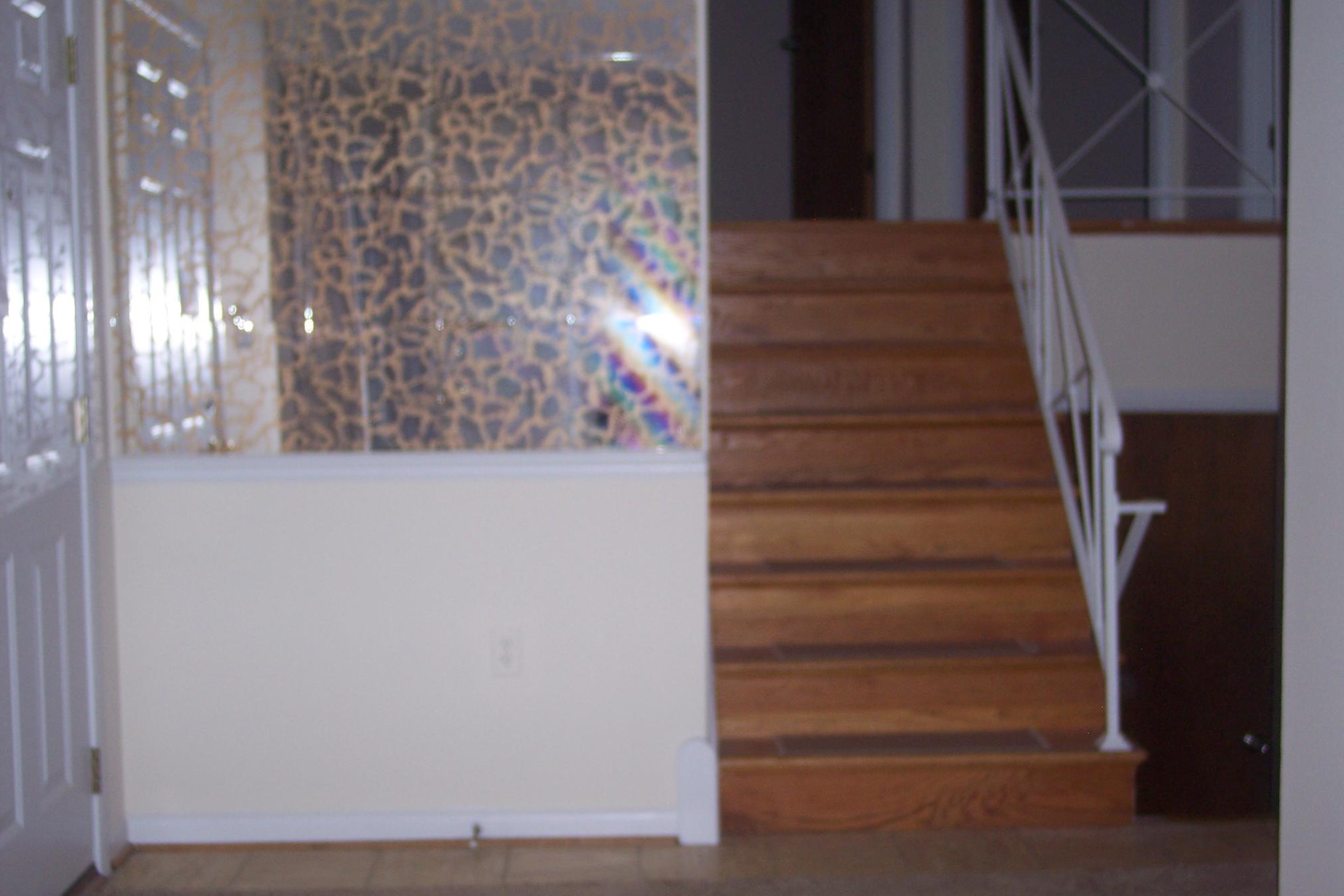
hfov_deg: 36.2
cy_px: 473
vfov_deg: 24.6
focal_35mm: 55
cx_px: 682
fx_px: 2053
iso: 100
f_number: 3.4
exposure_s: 1/60
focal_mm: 10.7
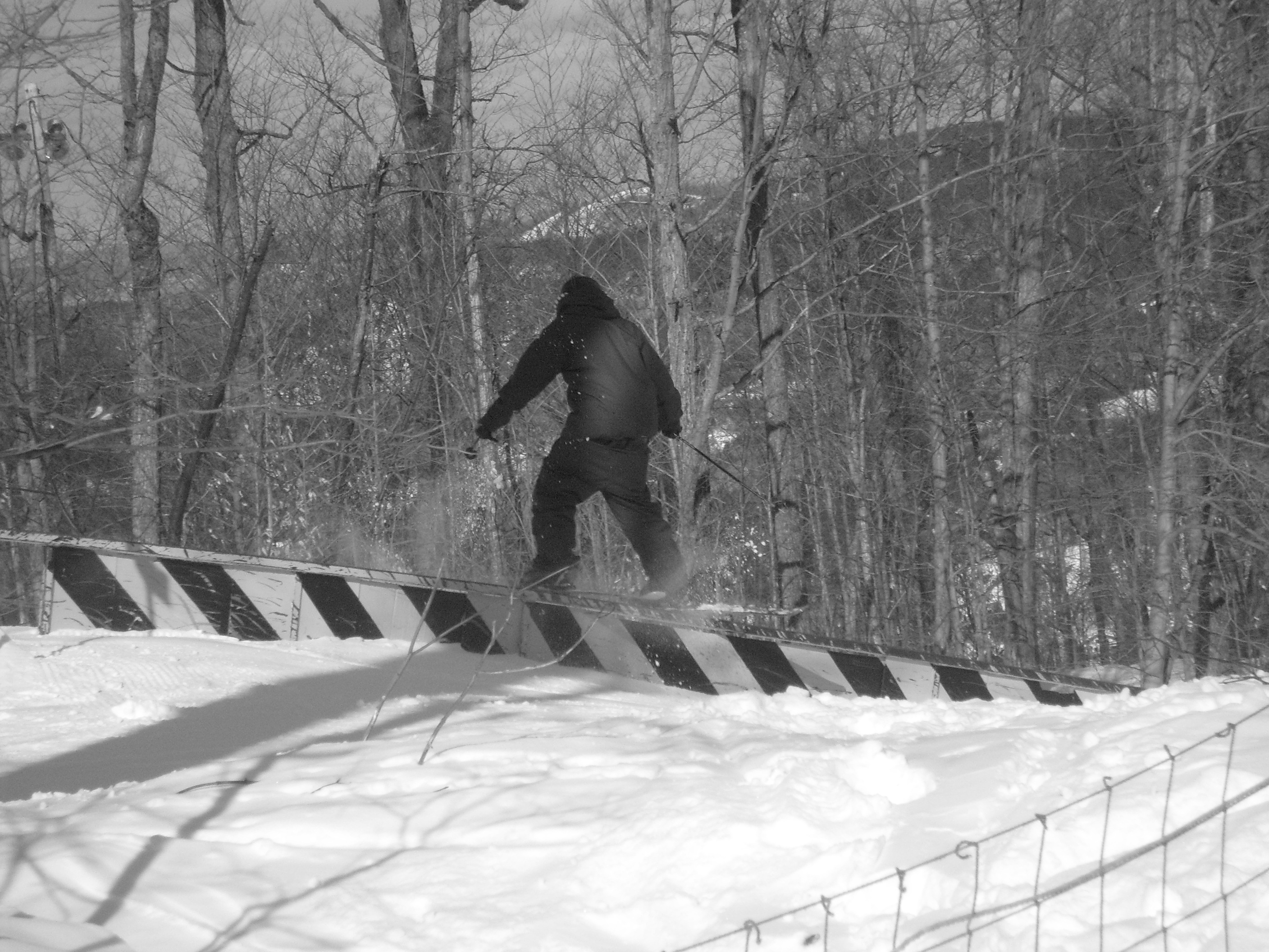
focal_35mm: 106
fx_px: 3886
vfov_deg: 14.0
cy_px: 476
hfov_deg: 18.5
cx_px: 634
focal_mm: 17.4
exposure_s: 1/250
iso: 80
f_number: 12.4
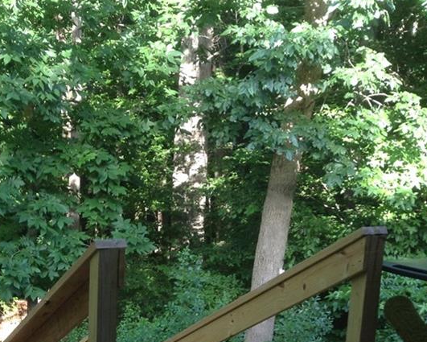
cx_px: 39
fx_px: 784
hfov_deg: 29.2
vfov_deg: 24.2
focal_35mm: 62
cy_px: 275
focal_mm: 3.3
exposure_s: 1/50
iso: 32
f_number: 2.4
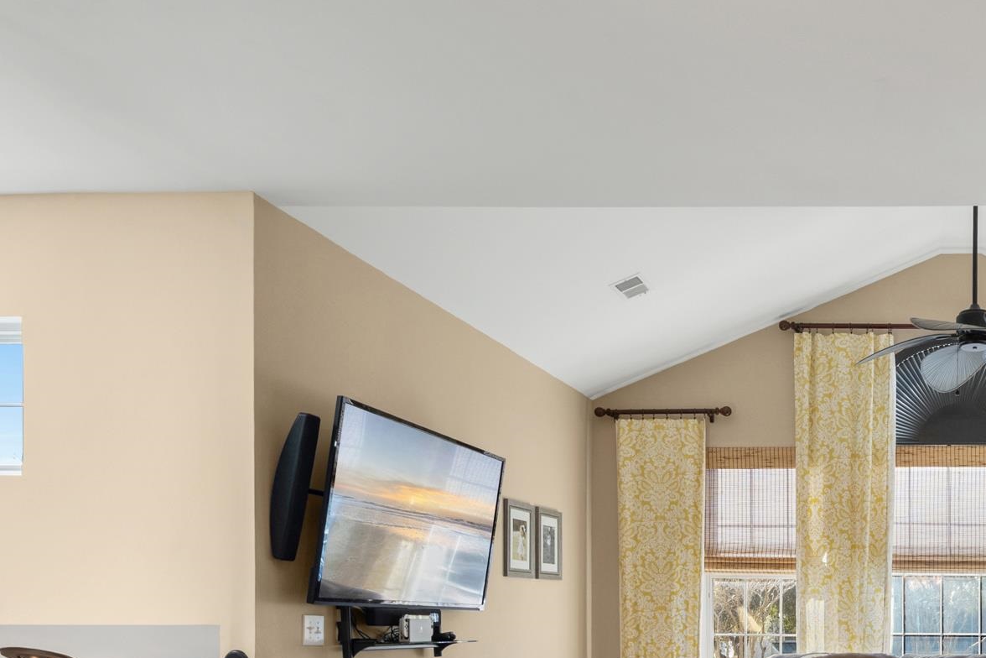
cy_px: 604
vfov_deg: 36.3
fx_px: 931
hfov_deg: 48.9
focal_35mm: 34
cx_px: 914
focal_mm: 16
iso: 640
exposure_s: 1/15
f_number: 8
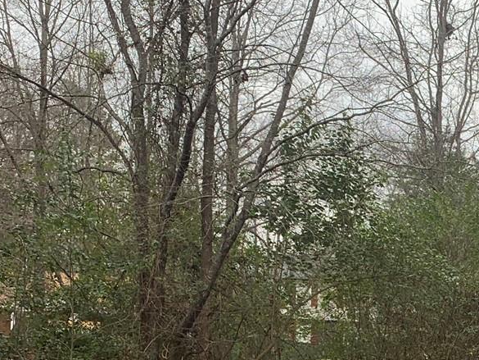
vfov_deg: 15.7
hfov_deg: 20.4
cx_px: 544
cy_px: 426
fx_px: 1259
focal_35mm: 91
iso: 25
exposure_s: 1/444
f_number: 1.8
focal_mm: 4.25
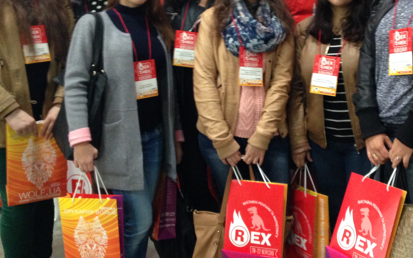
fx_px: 585
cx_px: 273
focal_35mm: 52
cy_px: 89
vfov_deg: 24.8
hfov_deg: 38.5
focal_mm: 4.12
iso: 320
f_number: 2.4
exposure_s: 1/20
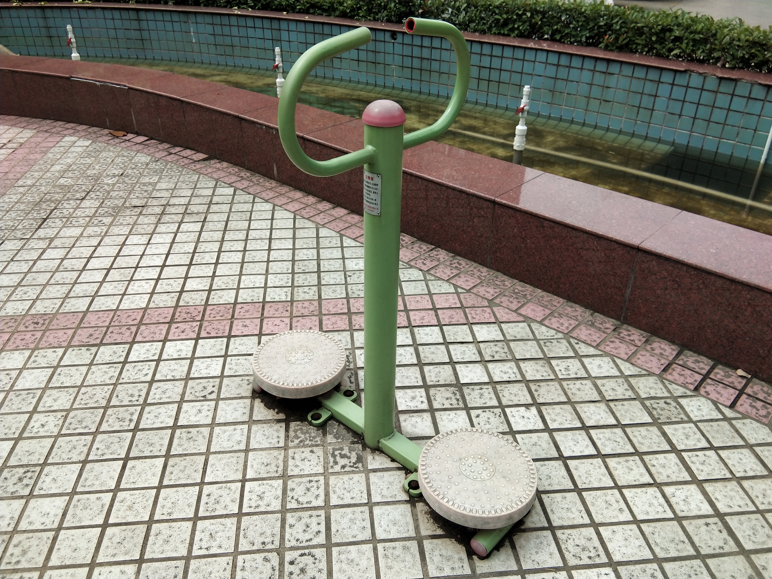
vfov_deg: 45.4
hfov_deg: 58.4
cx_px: 386
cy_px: 290
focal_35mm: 31
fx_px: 691
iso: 50
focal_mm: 3.69
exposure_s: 1/945
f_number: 2.2
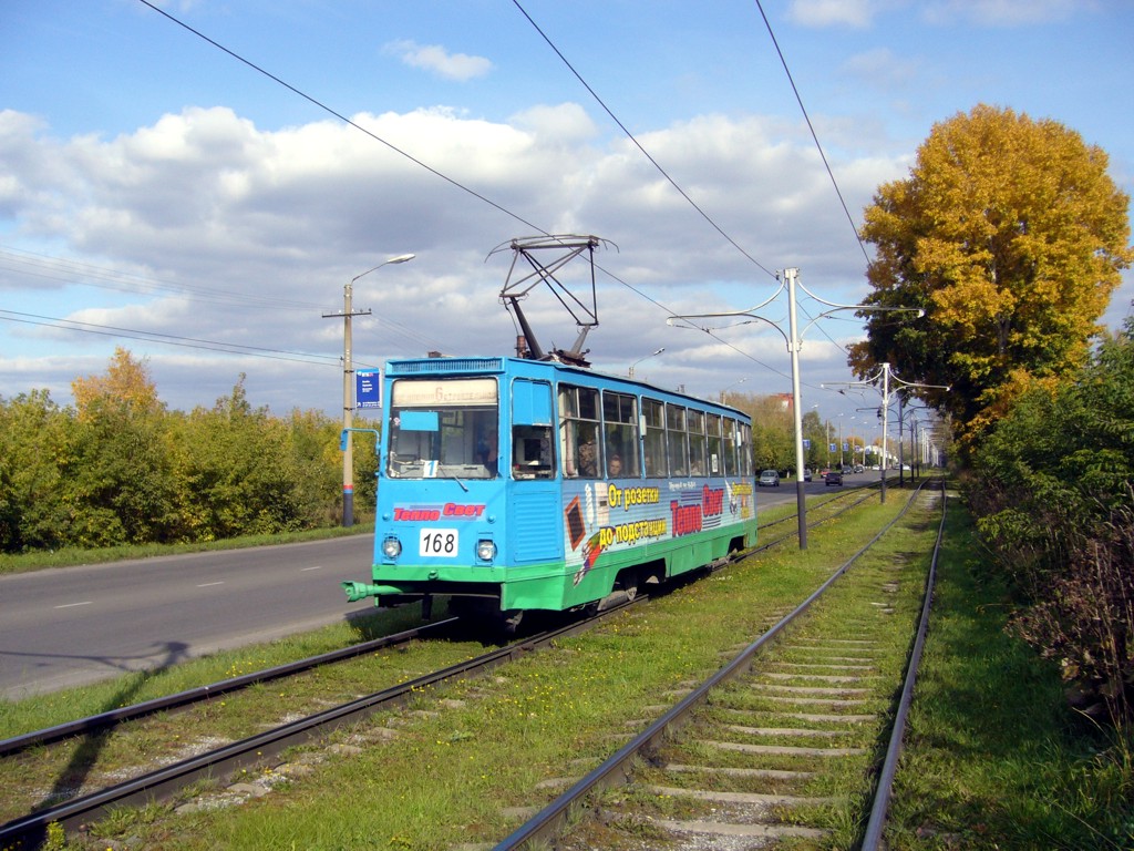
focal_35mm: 35
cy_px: 426
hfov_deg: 52.6
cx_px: 567
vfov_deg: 40.7
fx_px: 1147
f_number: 5.6
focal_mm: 5.8
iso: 80
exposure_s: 1/320
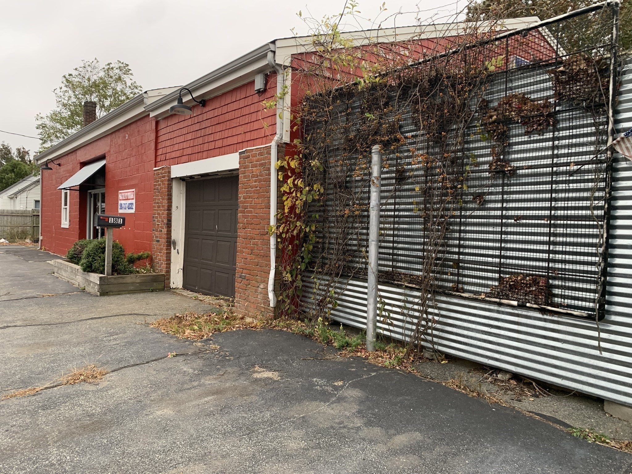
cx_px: 316
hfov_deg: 67.3
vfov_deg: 53.1
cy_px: 237
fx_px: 475
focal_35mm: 26
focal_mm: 4.25
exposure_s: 1/77
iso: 100
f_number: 1.8
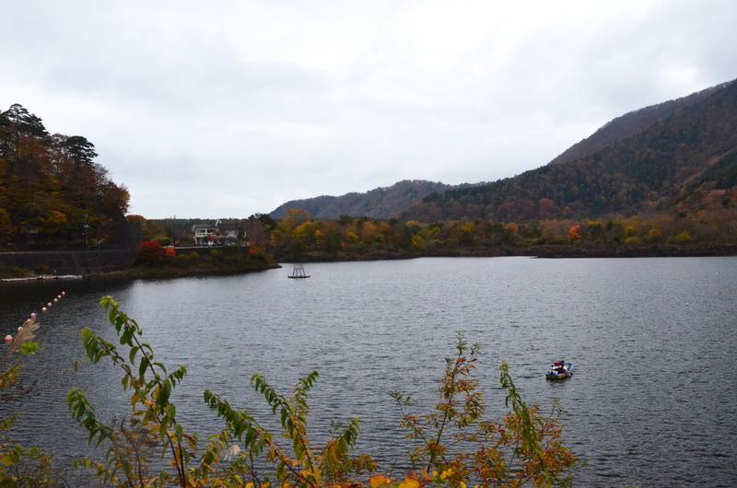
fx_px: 797
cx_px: 368
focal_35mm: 39
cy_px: 244
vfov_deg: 34.1
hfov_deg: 49.6
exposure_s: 1/200
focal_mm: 26
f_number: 10
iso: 4000
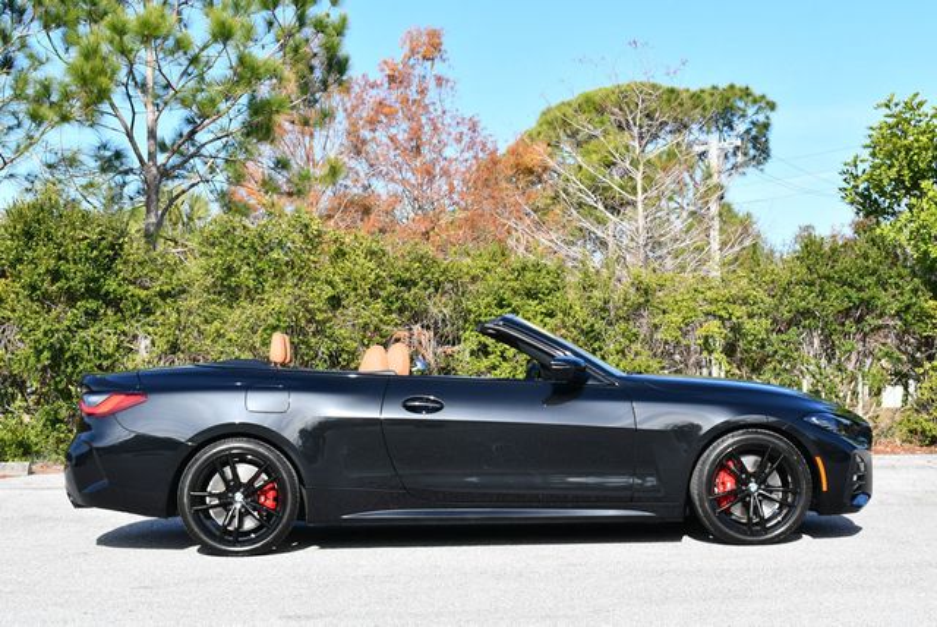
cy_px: 314
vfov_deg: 20.1
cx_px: 468
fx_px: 1771
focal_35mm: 68
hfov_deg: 29.6
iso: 140
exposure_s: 1/250
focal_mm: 34
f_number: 8
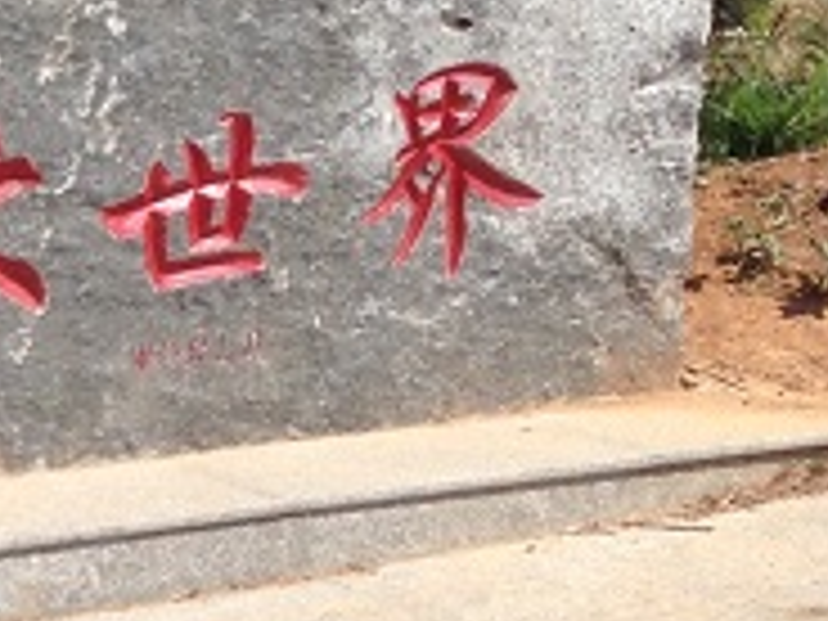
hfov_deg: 11.2
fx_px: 3851
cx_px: -792
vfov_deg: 9.2
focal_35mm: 161
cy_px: 142
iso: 50
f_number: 2.4
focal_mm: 4.12
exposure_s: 1/1466
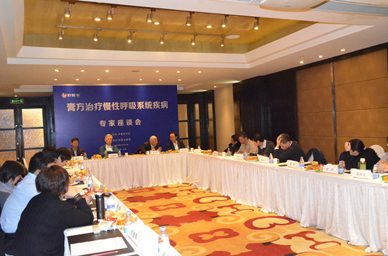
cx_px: 194
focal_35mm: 33
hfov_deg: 57.4
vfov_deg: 39.7
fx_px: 355
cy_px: 128
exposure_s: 1/80
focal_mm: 22
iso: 6400
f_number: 8
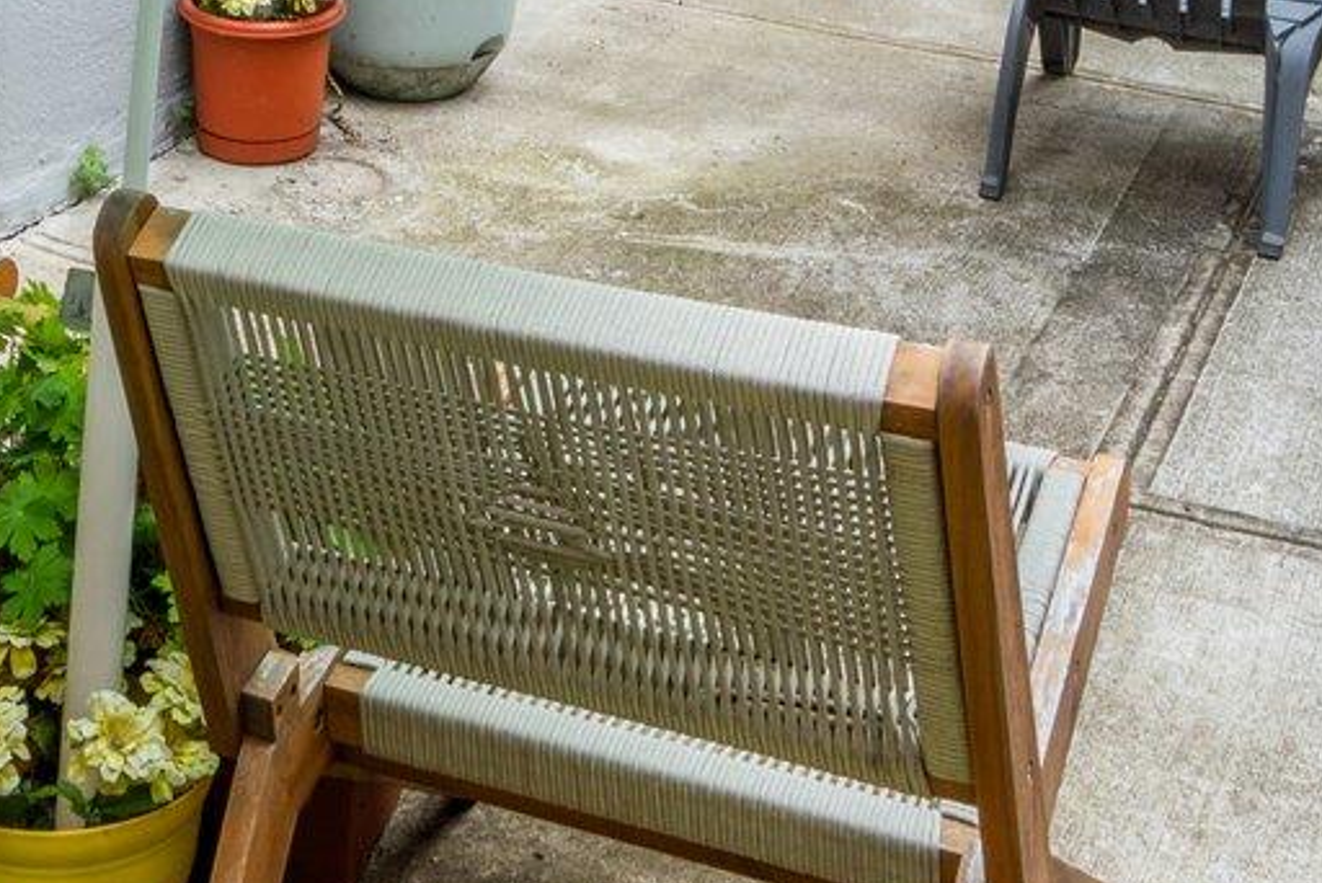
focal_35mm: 68
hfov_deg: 29.3
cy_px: -787
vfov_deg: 16.3
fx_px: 2498
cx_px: 398
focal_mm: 17
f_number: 16
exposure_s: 1/10
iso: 100
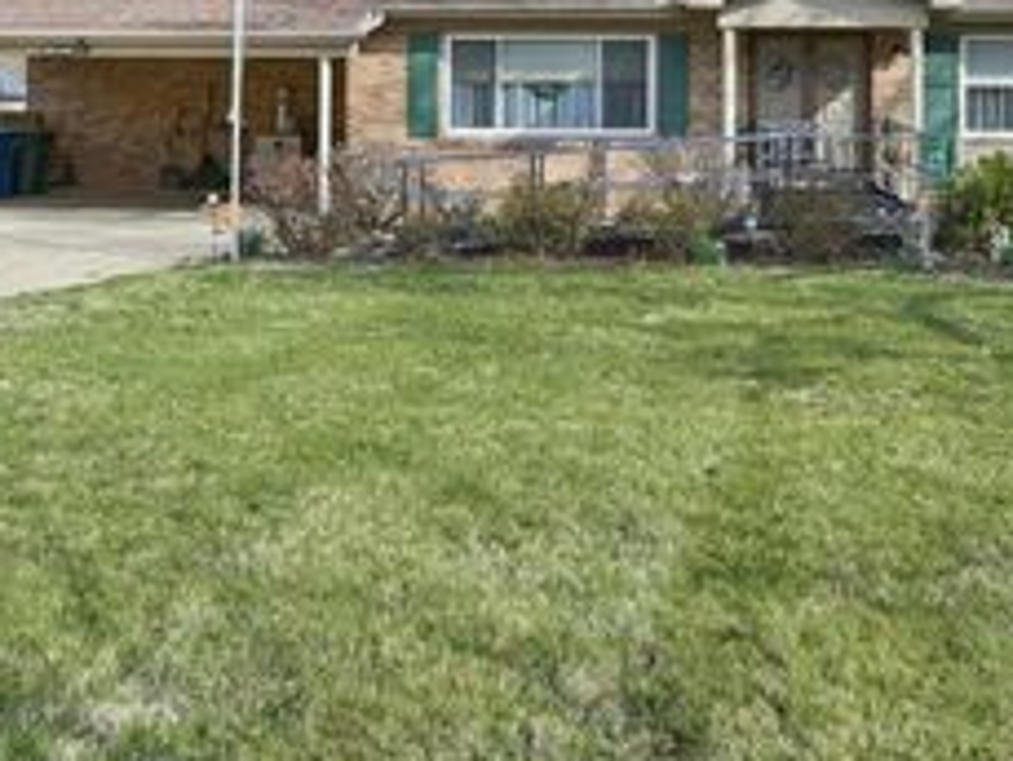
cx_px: 730
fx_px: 1230
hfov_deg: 43.7
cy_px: 100
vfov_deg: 32.9
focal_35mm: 42
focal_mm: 20
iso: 100
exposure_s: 1/400
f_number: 8
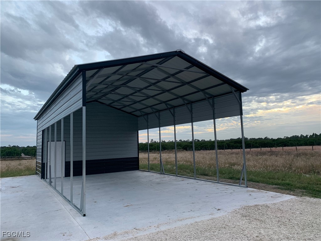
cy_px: 120
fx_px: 241
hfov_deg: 67.3
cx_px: 160
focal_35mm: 26
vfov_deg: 53.1
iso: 100
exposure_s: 1/73
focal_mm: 4.25
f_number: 1.8
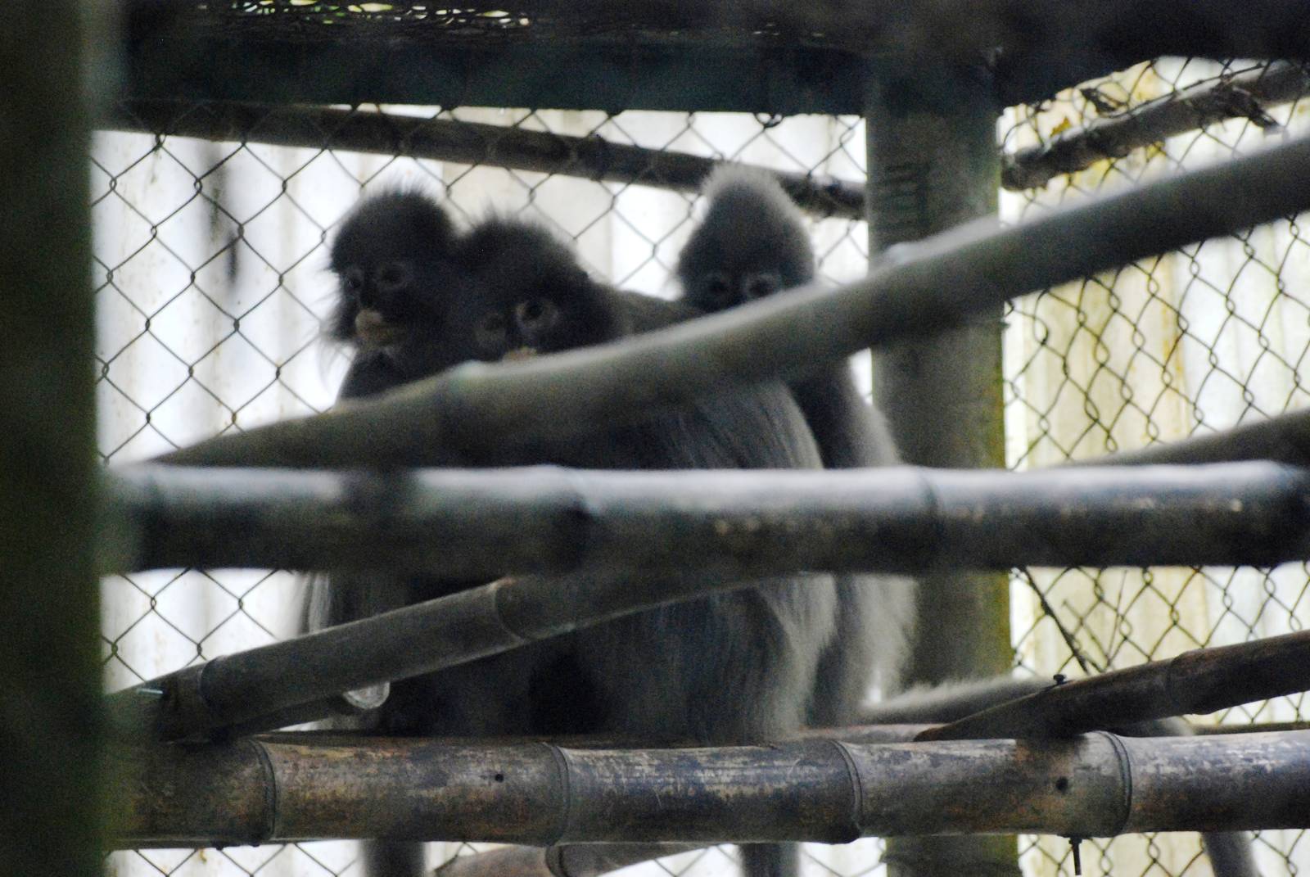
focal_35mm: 360
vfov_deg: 3.8
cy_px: 438
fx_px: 13115
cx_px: 655
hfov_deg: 5.7
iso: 1600
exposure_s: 1/160
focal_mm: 240
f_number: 5.3
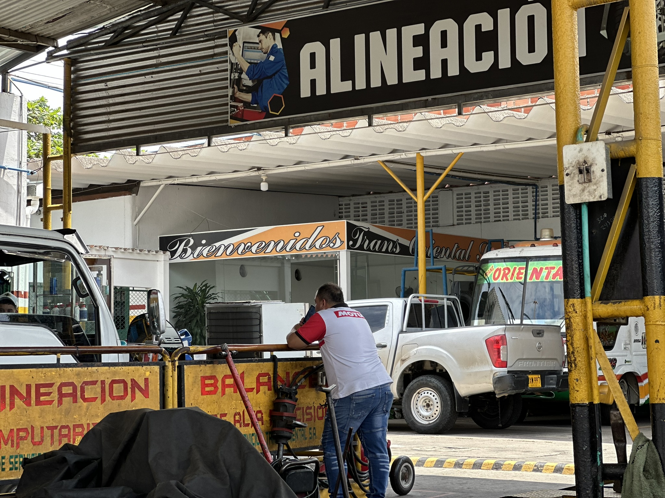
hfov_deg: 25.3
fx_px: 1479
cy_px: 249
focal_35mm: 77
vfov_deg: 19.1
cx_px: 332
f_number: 2.8
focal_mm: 9
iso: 25
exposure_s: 1/121
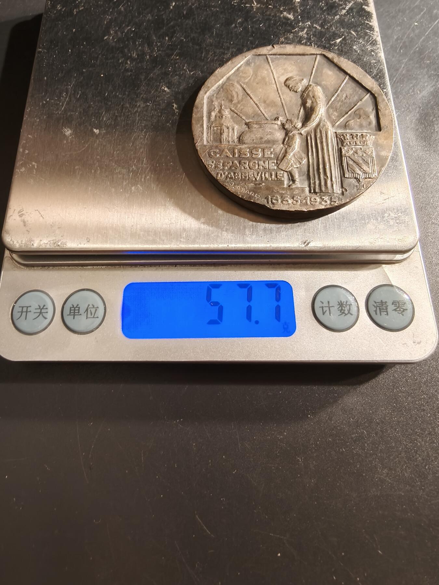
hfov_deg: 58.9
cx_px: 220
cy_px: 292
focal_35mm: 23
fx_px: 389
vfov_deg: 73.9
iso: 250
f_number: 2
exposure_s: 1/50
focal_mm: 2.32
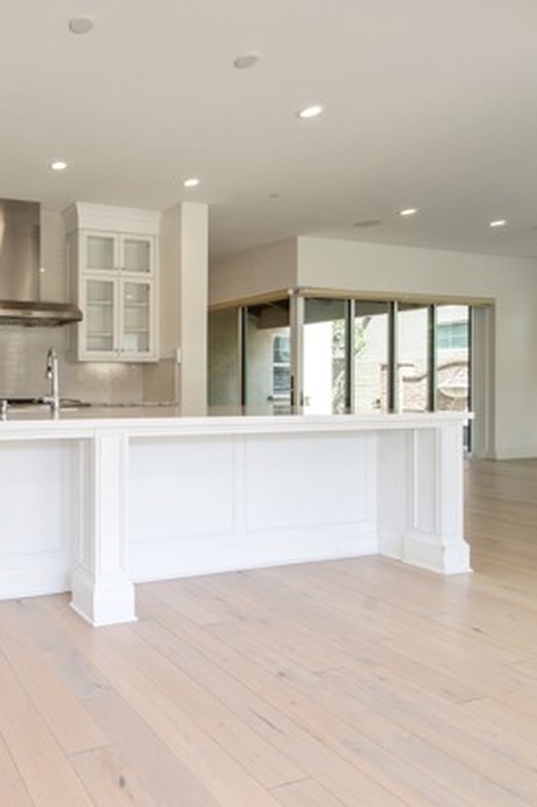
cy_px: 389
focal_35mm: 22
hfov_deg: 46.2
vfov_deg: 78.6
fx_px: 493
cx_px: -20
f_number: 5.6
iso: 200
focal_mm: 14
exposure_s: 1/125
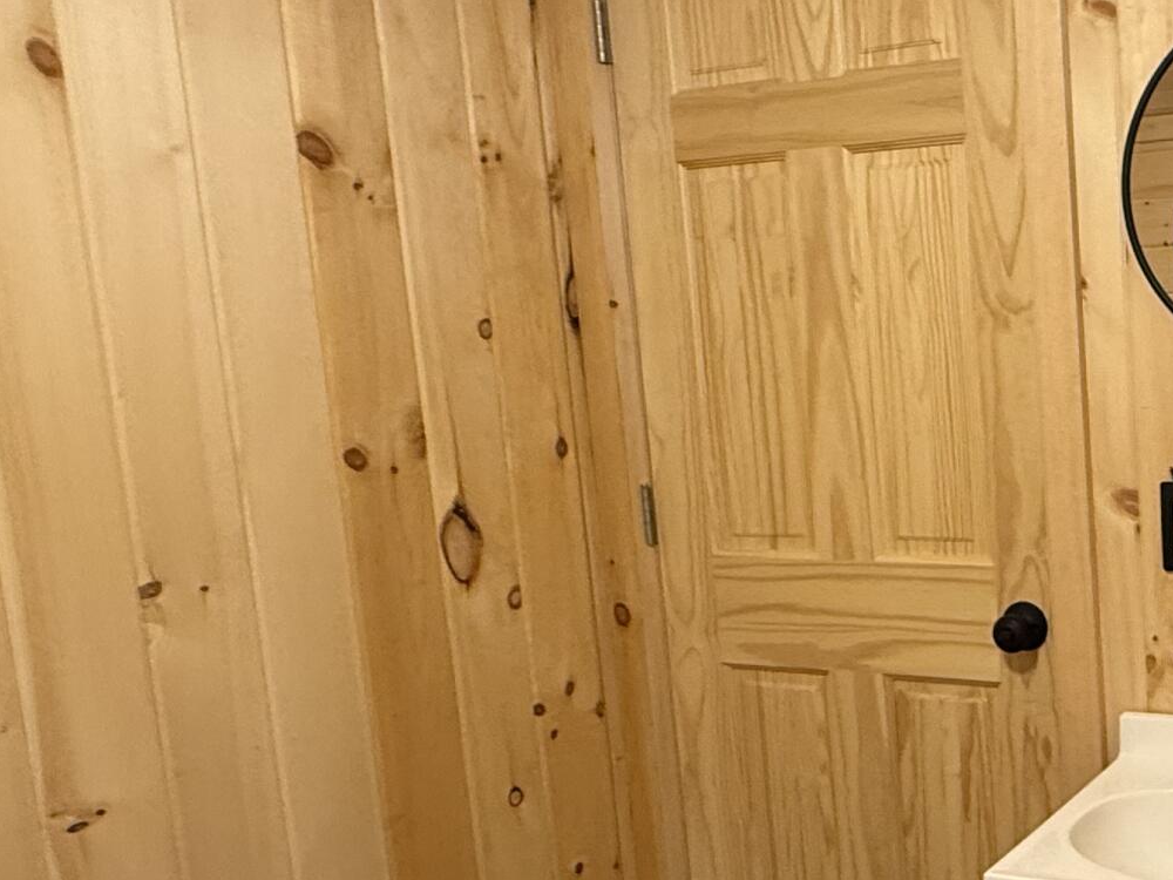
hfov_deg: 39.8
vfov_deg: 34.3
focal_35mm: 42
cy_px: 474
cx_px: 1154
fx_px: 1423
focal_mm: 2.22
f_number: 2.2
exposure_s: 1/60
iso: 250
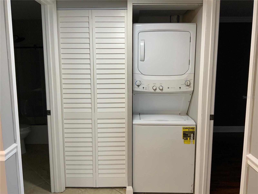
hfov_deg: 61.7
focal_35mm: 29
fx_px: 216
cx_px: 129
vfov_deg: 48.2
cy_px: 97
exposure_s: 1/60
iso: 64
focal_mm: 3
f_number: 1.8
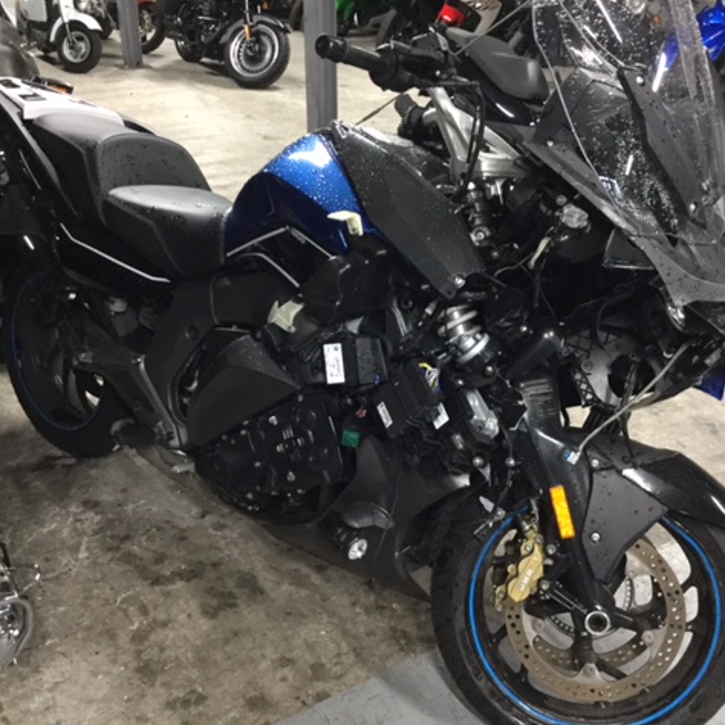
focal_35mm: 37
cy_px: 361
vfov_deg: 44.9
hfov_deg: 44.9
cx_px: 378
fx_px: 877
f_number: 2.4
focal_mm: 3.3
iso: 200
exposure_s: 1/17
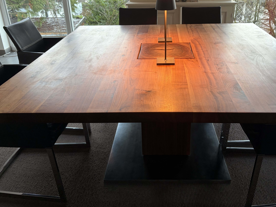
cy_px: 87
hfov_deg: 55.2
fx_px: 263
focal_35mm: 33
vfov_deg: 42.8
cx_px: 154
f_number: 1.6
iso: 160
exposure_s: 1/50
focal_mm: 5.96
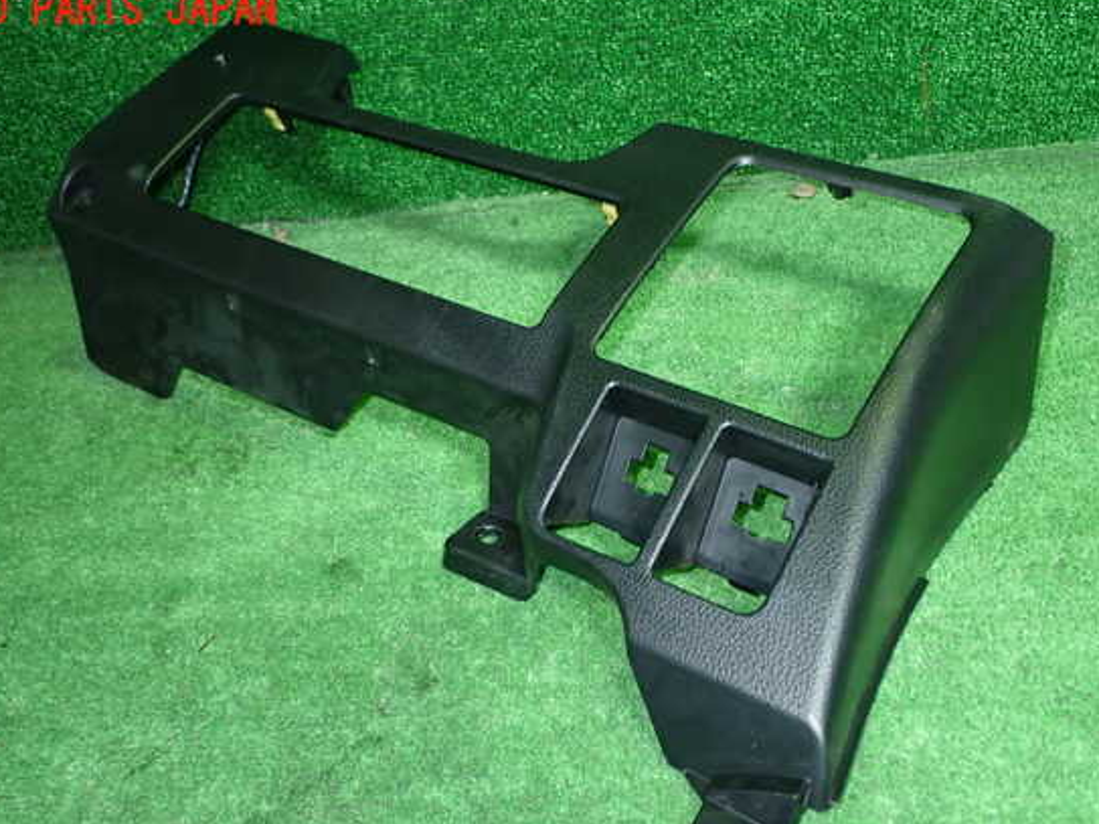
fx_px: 1333
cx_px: 516
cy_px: 441
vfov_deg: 34.3
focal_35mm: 42
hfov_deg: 44.8
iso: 320
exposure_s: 1/40
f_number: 2.7
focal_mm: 6.83
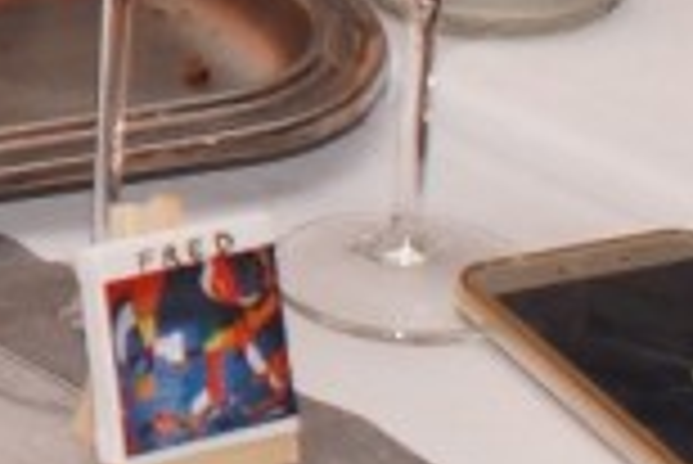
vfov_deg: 4.5
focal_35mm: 303
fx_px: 5838
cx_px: -1062
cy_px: -455
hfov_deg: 6.4
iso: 400
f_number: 4.5
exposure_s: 1/80
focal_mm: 26
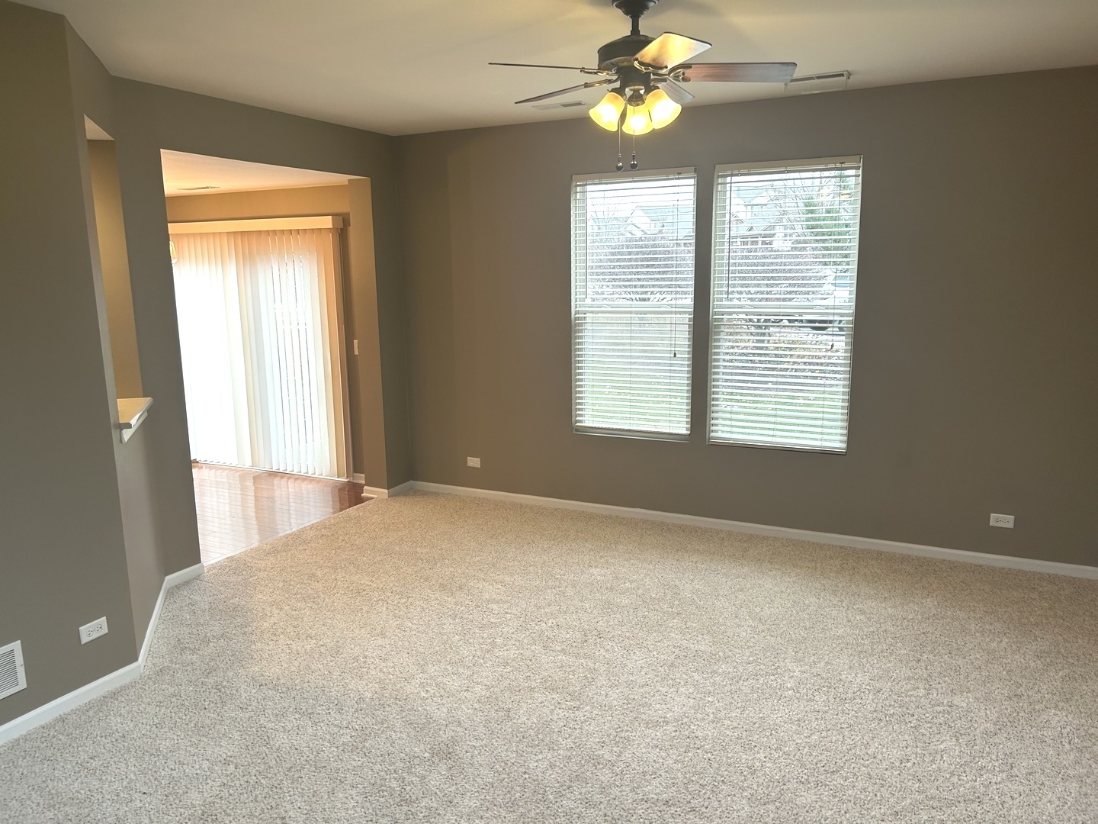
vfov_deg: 53.1
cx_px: 549
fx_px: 825
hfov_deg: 67.3
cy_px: 412
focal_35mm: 26
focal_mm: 5.7
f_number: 1.5
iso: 80
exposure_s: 1/60
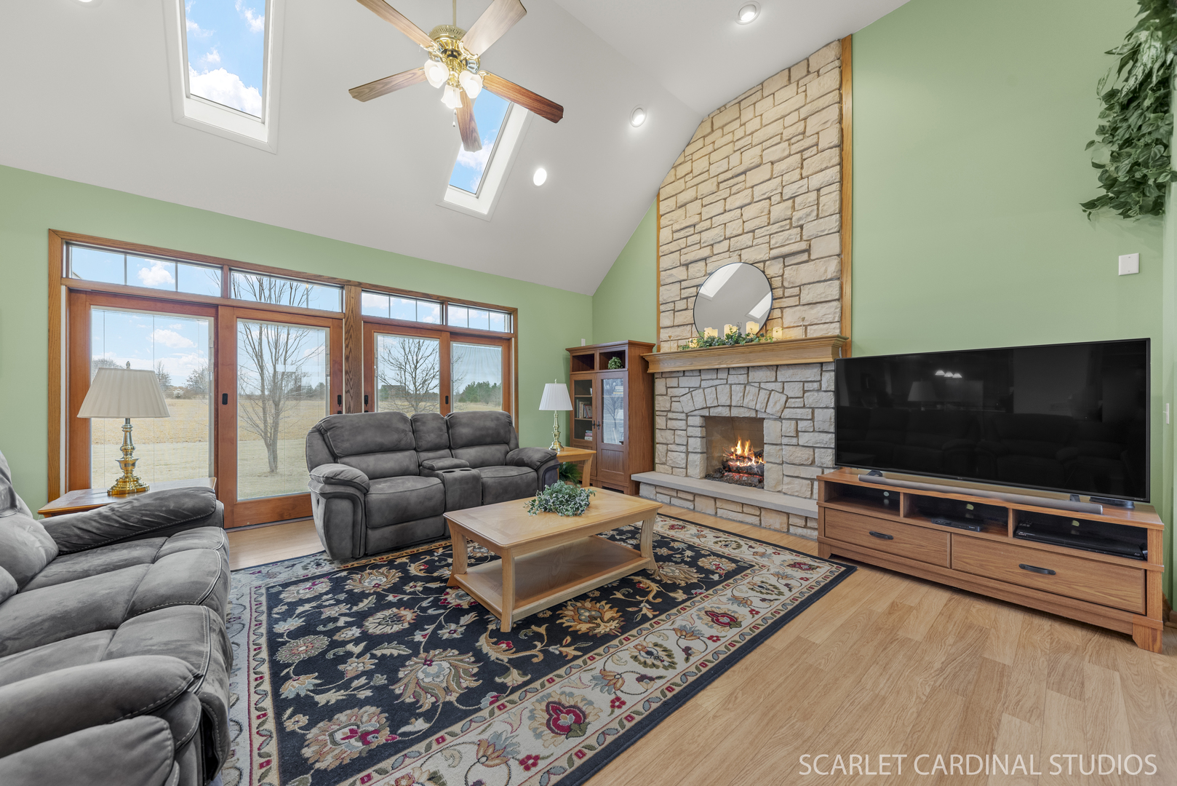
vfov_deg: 90.1
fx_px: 392
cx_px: 588
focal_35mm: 12
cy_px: 393
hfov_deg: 112.6
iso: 400
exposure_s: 1/10
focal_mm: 12
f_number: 7.1
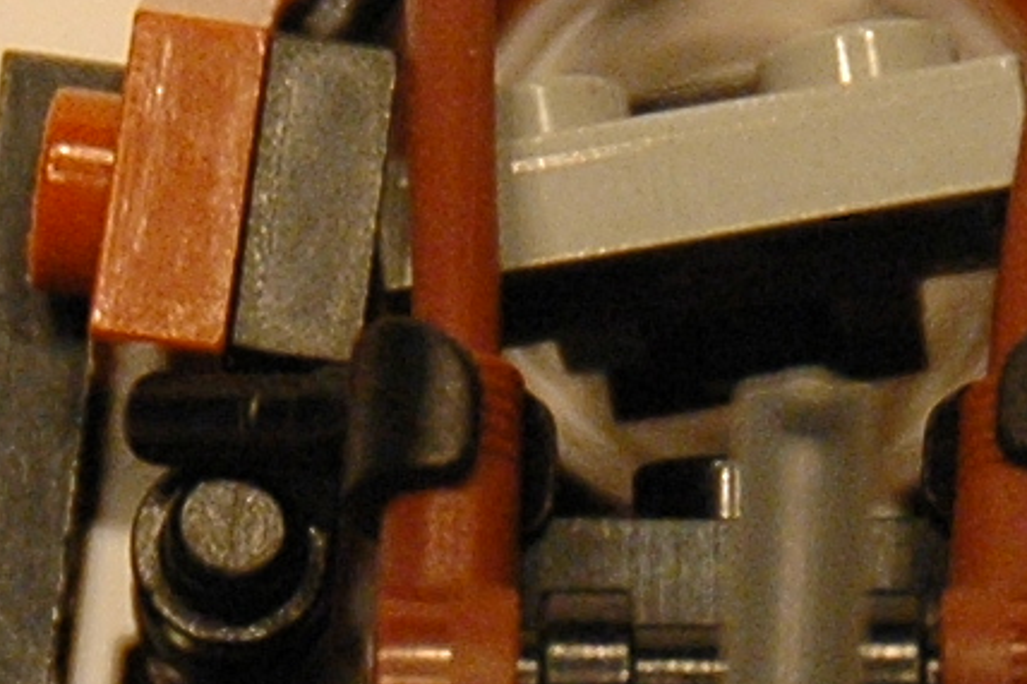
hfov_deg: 2.2
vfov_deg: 1.4
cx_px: 696
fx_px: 27033
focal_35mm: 948
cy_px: 1238
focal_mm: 90
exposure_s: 1/20
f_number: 5.6
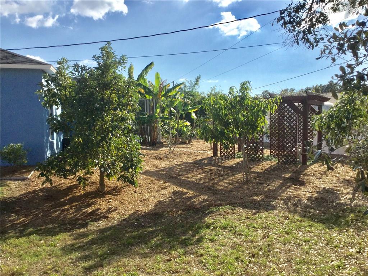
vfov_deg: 45.4
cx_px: 184
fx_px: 330
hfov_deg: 58.4
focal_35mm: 31
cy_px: 138
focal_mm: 3.3
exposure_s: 1/2551
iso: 25
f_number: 2.4
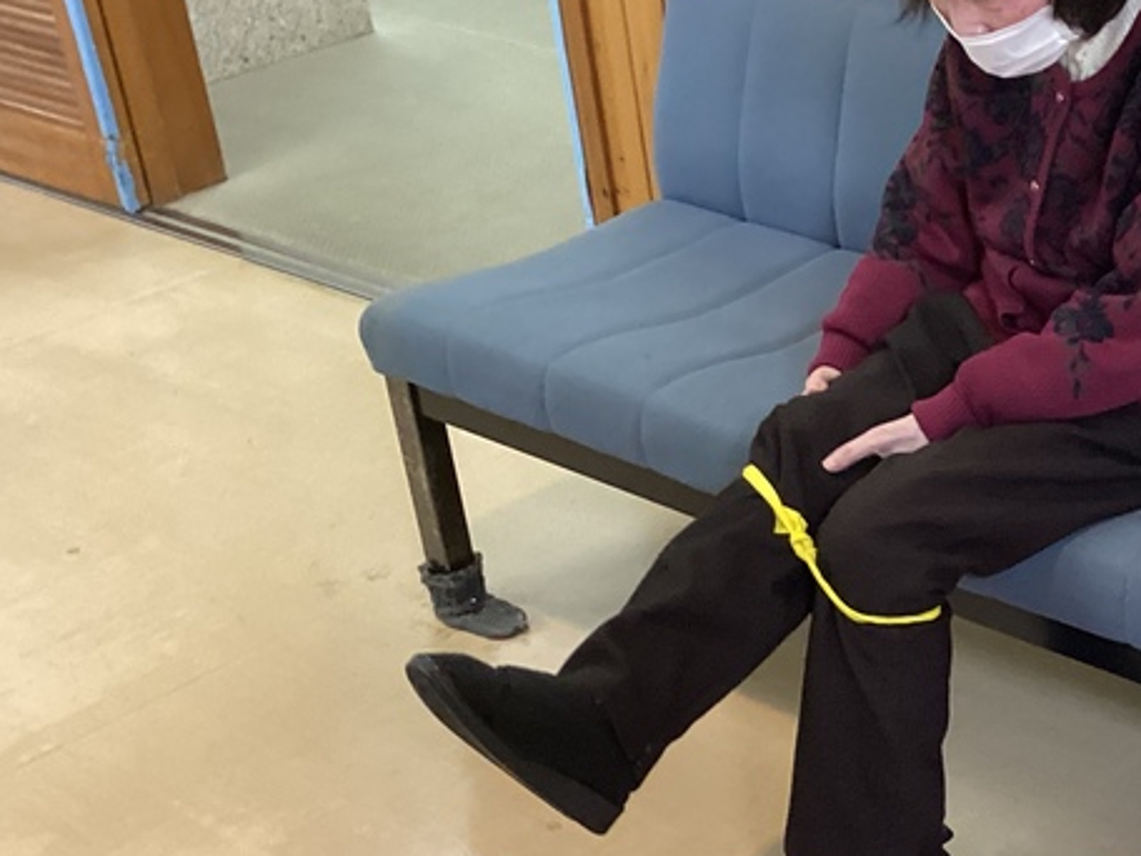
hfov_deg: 27.3
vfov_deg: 21.4
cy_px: 661
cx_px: 1083
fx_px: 2241
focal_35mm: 68
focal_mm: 3.3
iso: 250
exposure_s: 1/33
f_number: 2.4
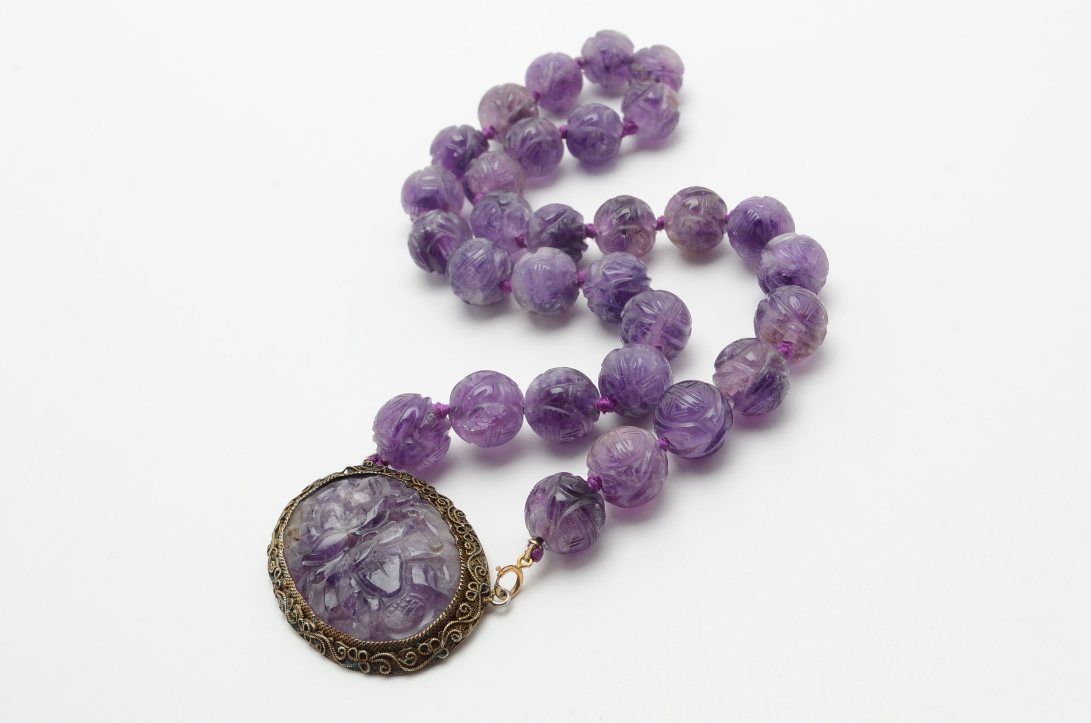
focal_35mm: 66
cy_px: 362
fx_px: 1996
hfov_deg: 30.6
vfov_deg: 20.5
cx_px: 546
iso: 200
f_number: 14
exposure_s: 1/125
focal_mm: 44
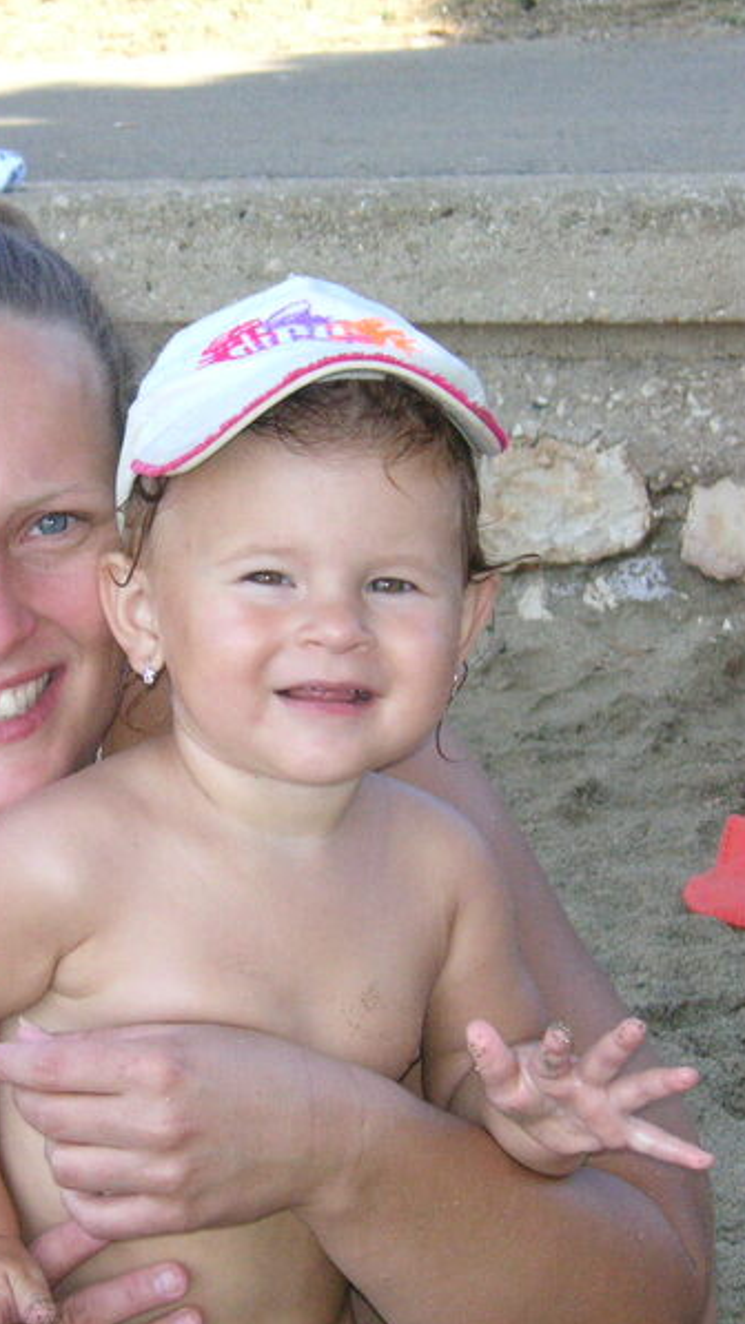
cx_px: 78
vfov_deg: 16.9
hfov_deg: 9.5
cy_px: 663
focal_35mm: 127
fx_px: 4458
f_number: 4.7
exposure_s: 1/350
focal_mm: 14.4
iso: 160
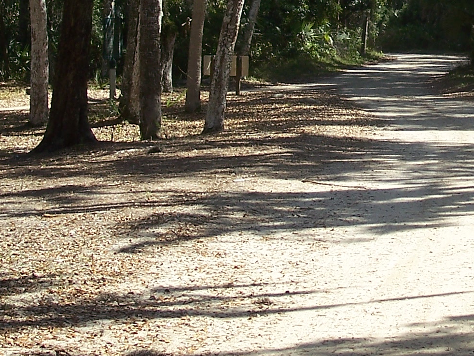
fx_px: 1684
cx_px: 391
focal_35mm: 123
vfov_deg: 11.9
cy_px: 11
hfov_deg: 15.9
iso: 64
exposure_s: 1/500
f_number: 2.8
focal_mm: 7.8
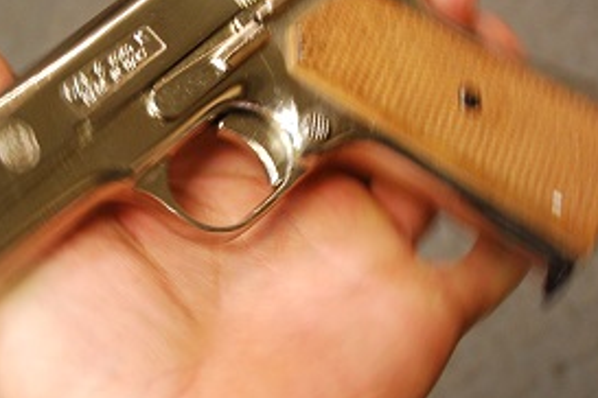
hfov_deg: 22.7
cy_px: 148
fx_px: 1480
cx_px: 193
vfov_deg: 15.3
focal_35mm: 89
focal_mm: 27
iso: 720
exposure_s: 1/30
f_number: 3.8
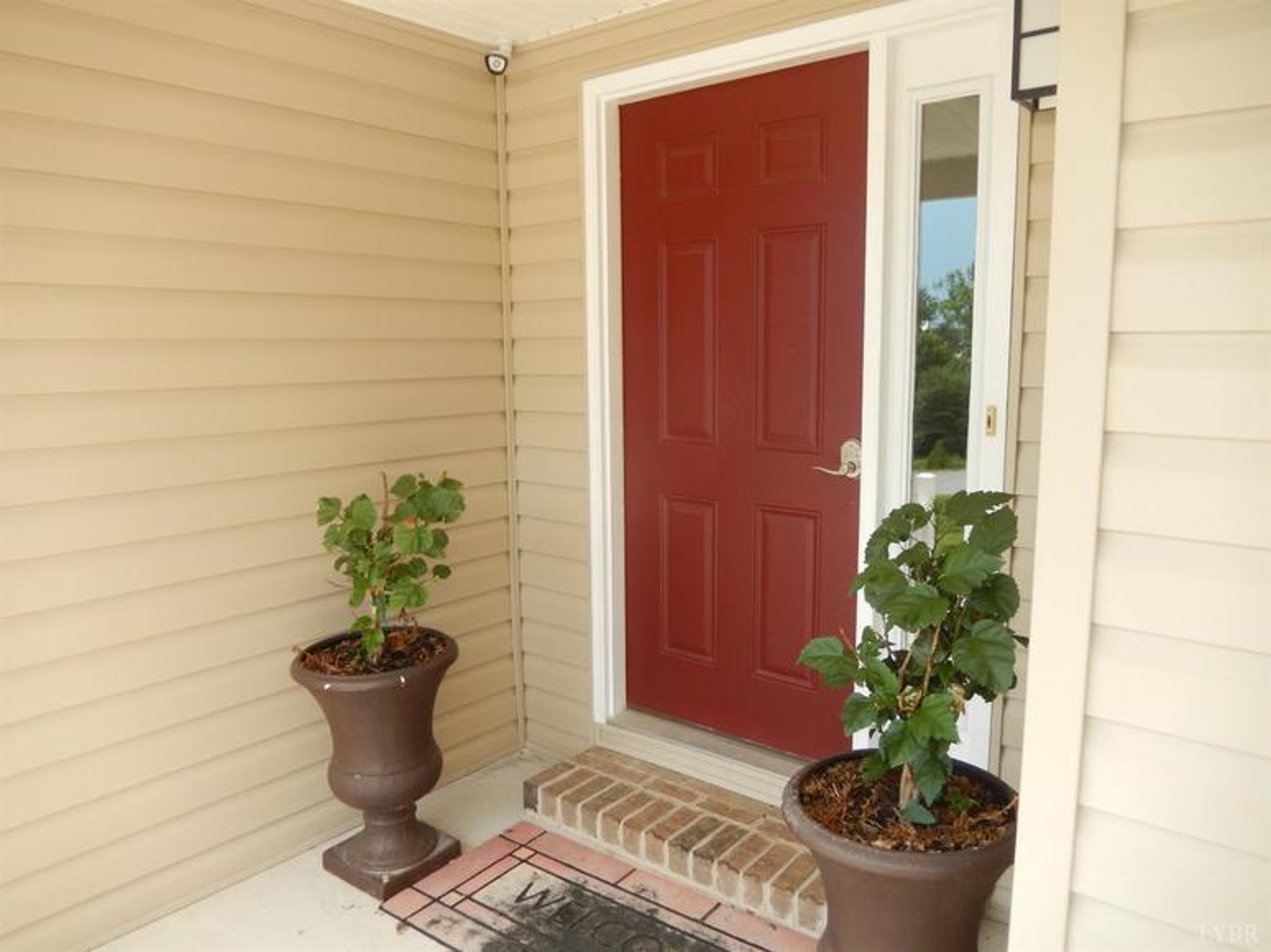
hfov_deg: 69.4
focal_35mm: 25
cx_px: 636
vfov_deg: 54.9
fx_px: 918
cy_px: 476
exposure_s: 1/160
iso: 125
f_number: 3.4
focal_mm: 4.5
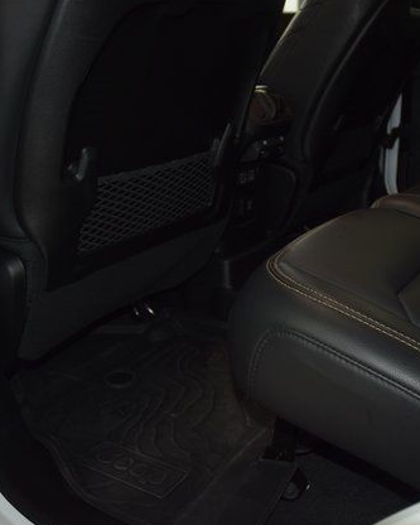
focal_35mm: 39
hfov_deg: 37.5
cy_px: 266
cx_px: 305
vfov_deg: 46.8
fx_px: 606
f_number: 3.5
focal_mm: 18
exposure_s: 1/50
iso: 900
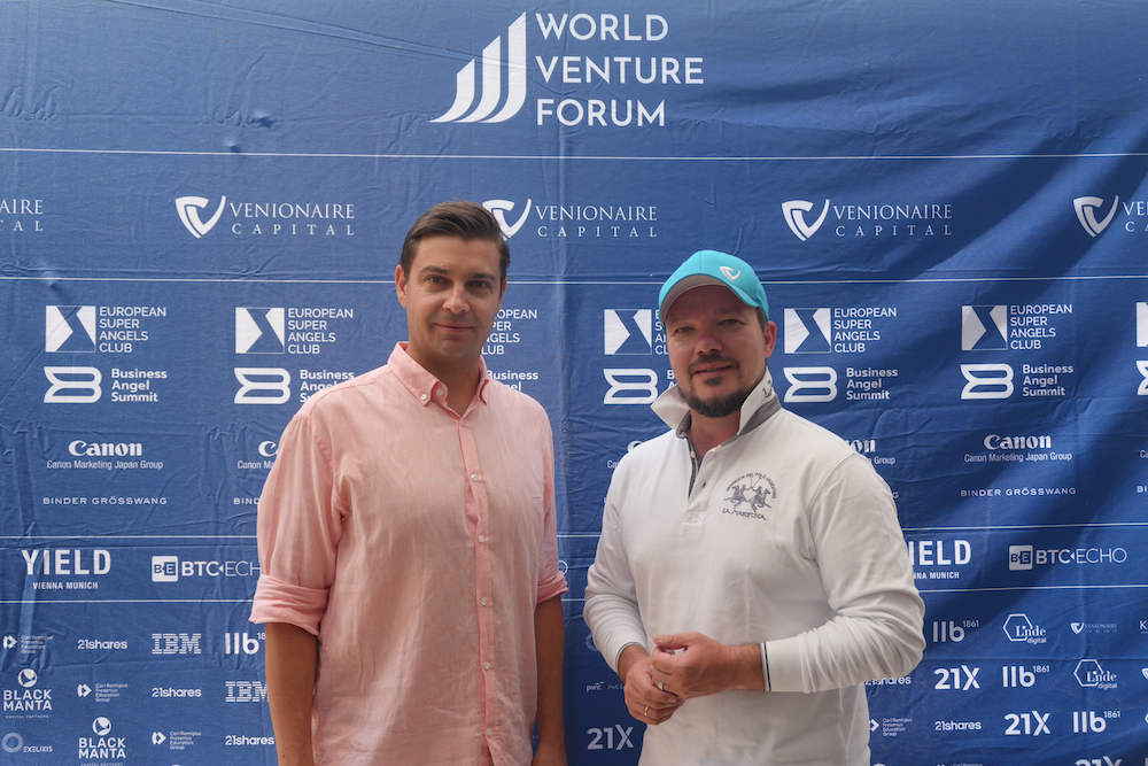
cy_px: 383
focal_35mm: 32
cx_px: 574
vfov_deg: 41.7
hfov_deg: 59.5
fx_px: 1005
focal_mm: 21
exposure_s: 1/200
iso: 100
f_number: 4
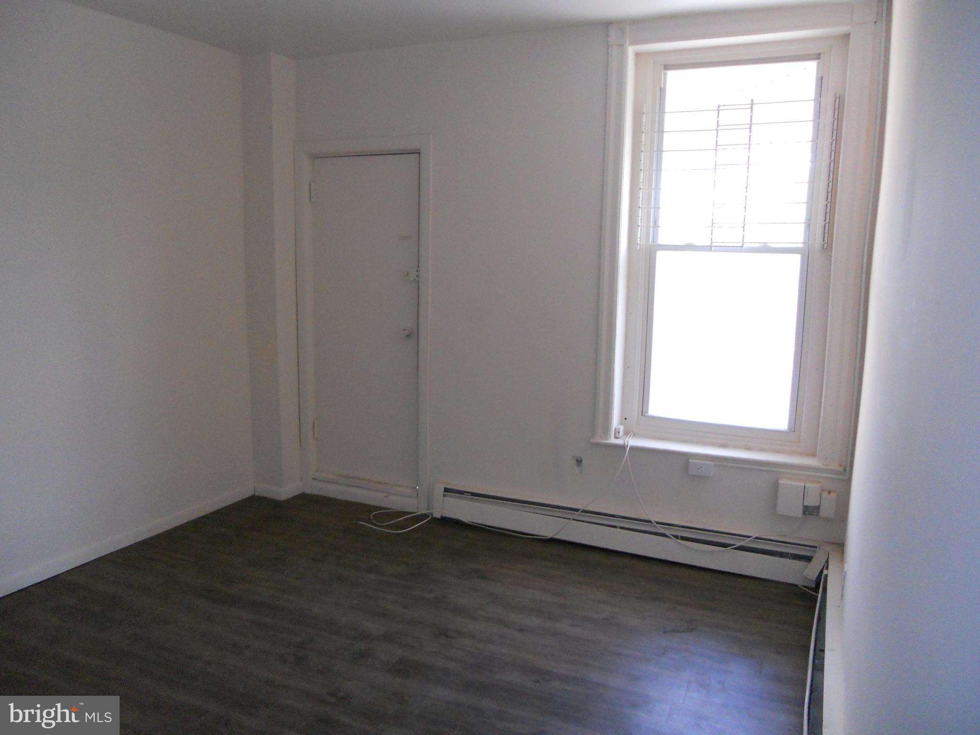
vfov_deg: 51.4
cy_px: 368
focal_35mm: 27
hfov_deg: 65.3
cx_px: 490
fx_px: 764
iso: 400
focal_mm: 4.9
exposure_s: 1/30
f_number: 3.2
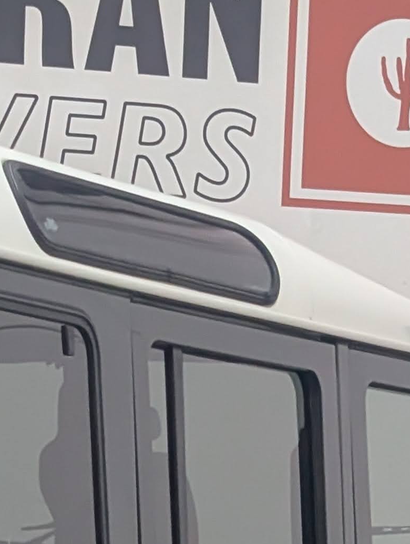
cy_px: 943
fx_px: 3040
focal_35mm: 193
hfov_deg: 7.7
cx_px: 73
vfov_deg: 9.8
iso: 545
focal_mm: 6.9
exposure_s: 1/120
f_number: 1.68
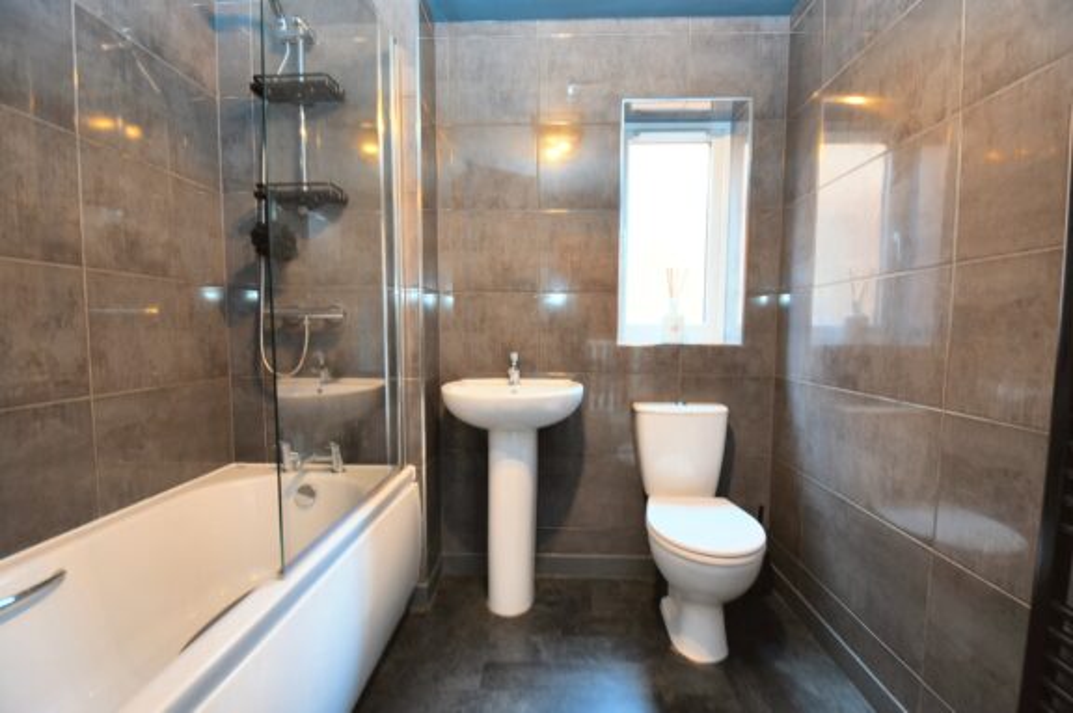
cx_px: 536
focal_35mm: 15
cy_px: 356
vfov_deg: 77.2
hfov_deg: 100.4
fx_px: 447
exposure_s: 1/1.67
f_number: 3.5
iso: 100
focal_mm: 10
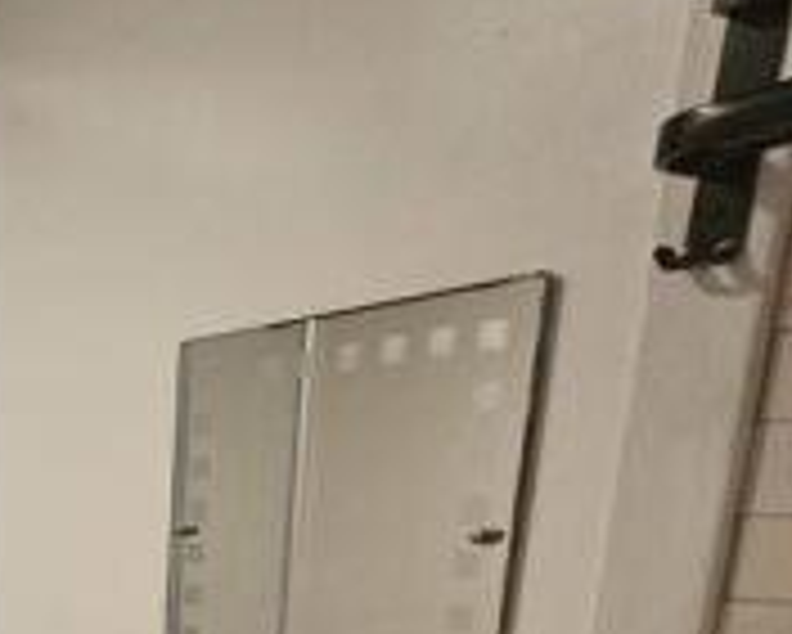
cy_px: 785
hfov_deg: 35.8
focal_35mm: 42
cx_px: -124
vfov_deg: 29.9
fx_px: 985
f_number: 2.2
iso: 640
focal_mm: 2.2
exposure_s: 1/25
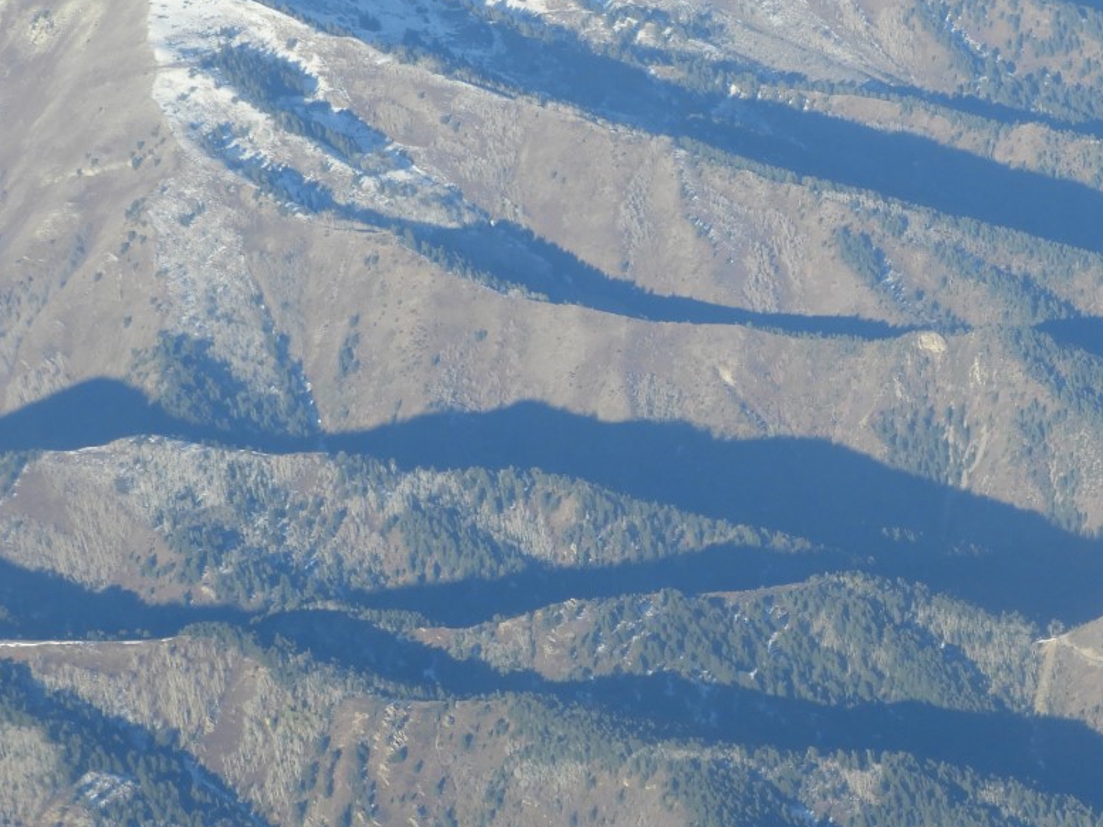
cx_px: 985
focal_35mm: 278
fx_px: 8860
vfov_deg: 5.3
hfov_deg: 7.1
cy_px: 457
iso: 100
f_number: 5.2
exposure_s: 1/400
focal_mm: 26.9
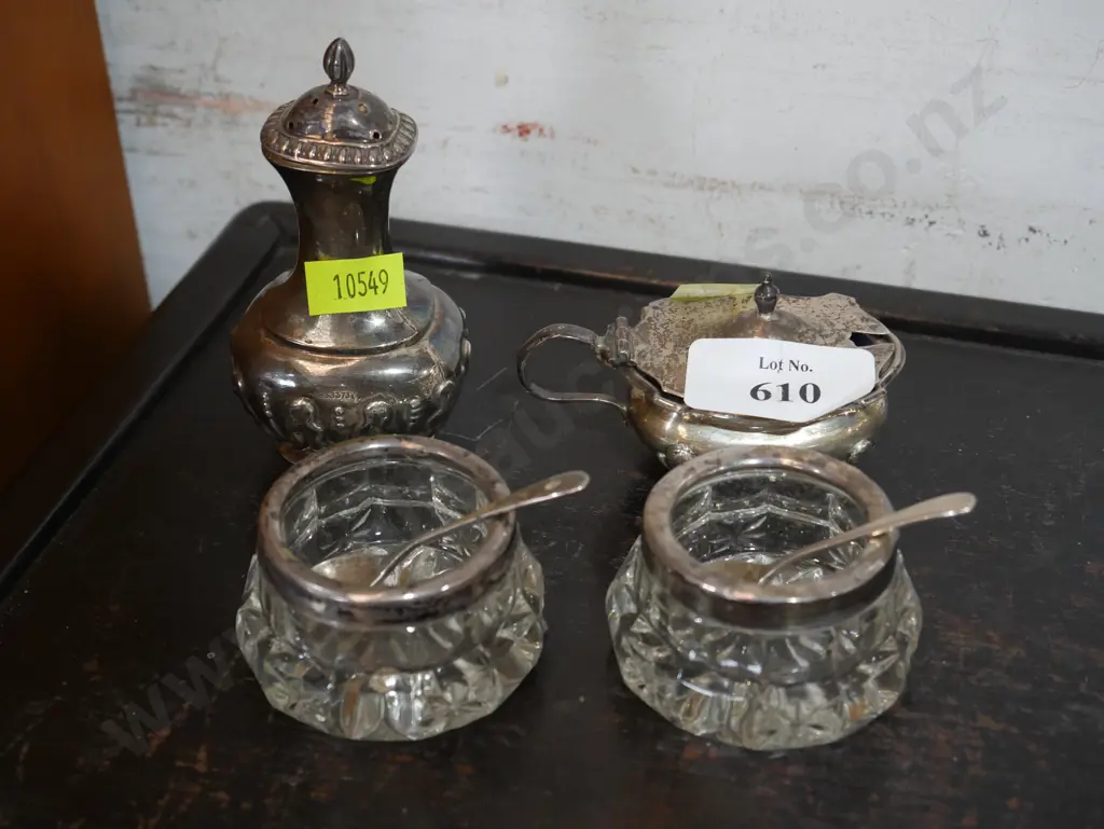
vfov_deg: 27.1
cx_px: 552
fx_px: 1723
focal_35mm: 54
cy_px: 414
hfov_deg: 35.5
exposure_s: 1/60
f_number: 5.3
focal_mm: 27
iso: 800
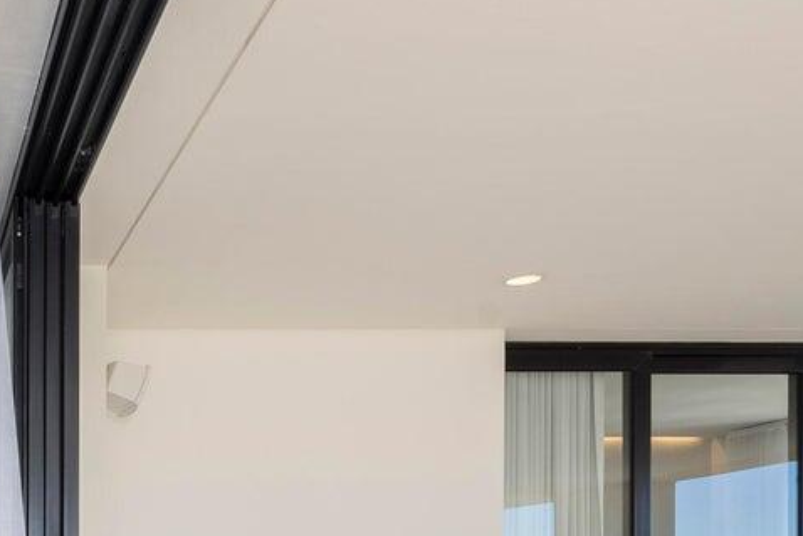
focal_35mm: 45
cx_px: -102
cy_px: 607
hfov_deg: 36.2
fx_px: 1004
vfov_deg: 27.1
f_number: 9
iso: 200
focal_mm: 14
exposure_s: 1/50
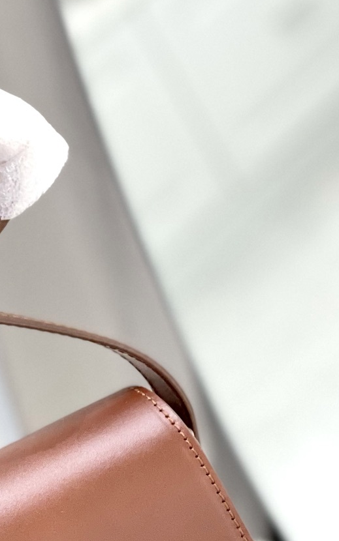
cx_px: -57
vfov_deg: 14.9
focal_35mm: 136
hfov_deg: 9.5
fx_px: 2010
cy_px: 648
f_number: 2
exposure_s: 1/100
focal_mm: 6
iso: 250
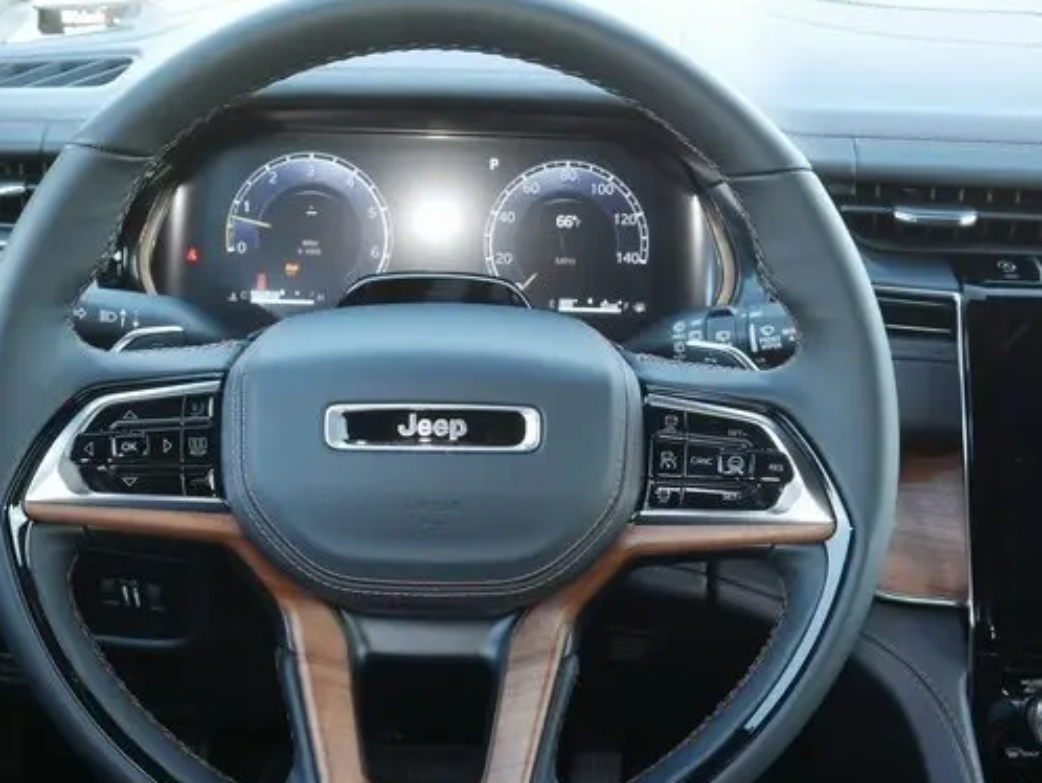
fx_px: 1626
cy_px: 424
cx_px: 481
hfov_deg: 35.5
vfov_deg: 27.0
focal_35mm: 54
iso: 250
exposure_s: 1/15
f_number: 6.3
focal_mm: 21
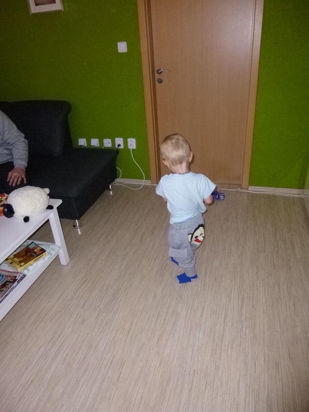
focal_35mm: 25
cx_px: 154
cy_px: 206
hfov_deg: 54.9
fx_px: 298
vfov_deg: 69.4
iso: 400
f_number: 3.1
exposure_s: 1/60
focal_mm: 4.5
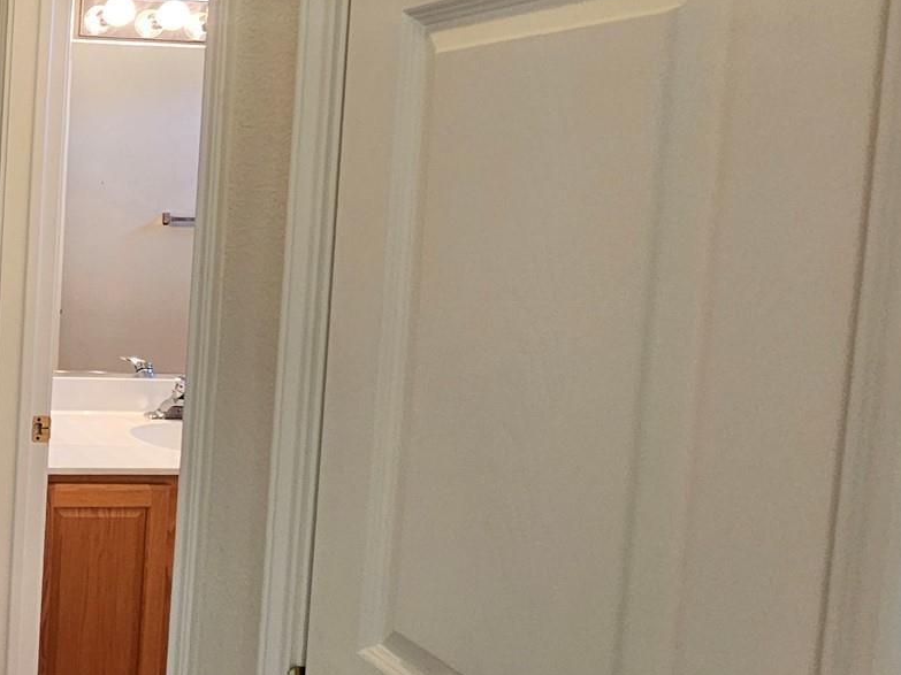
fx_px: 885
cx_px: -224
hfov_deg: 37.6
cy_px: 245
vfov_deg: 41.4
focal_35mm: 34
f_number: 2.2
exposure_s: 1/60
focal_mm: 2.2
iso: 160
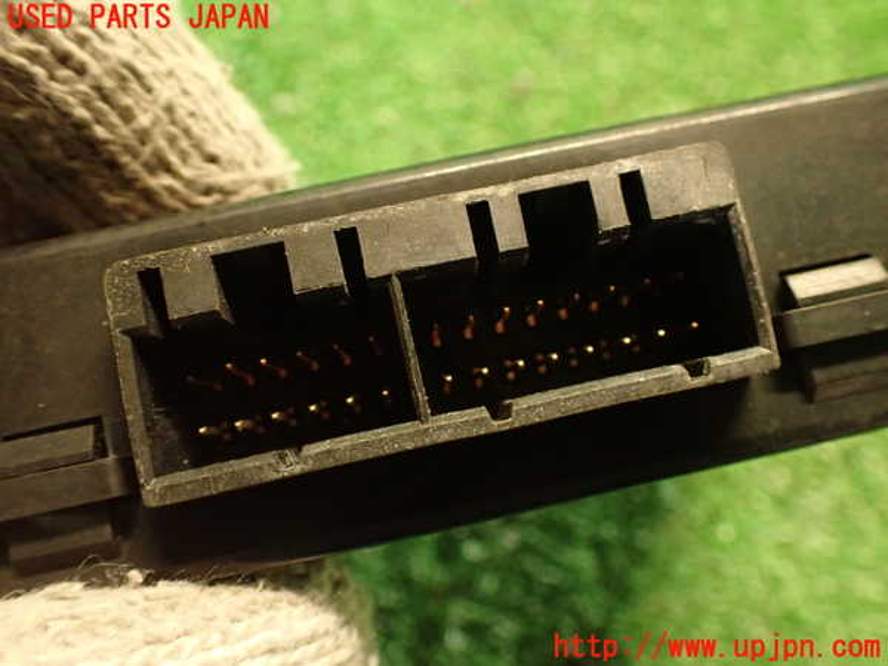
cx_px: 444
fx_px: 821
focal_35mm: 32
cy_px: 333
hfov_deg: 56.8
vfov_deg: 44.2
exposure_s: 1/25
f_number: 2.4
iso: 800
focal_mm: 5.79
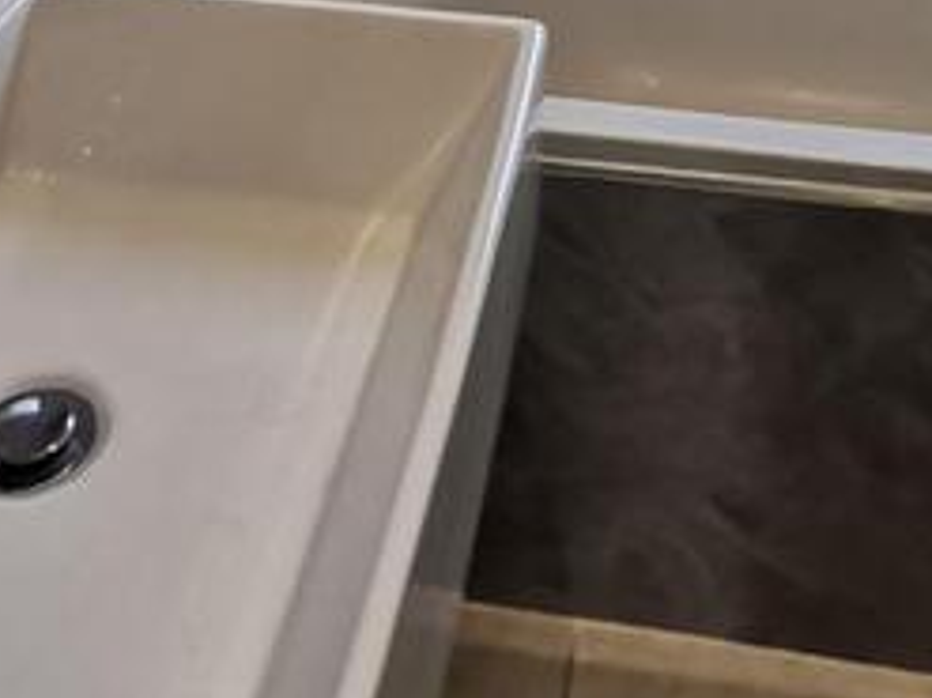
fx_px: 1480
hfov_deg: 34.9
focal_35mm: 55
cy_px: -275
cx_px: 483
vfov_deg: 22.8
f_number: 2.4
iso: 125
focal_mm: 1.78
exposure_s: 1/100
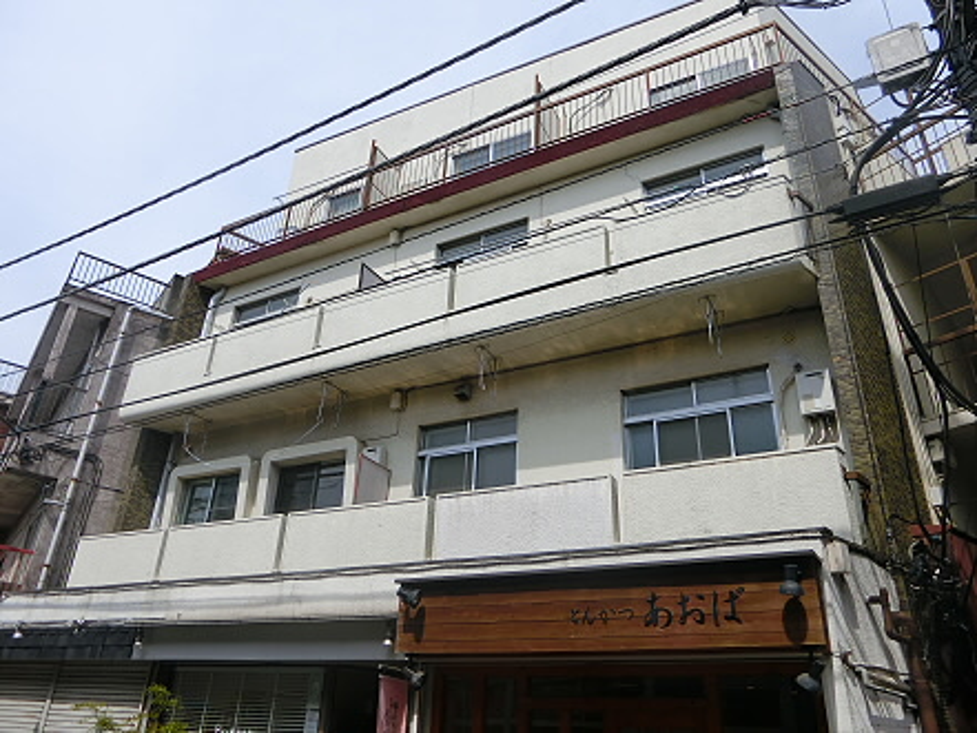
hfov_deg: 69.4
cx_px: 488
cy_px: 366
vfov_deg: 54.9
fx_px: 706
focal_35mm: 25
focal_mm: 5.4
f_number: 7.9
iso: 80
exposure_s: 1/250
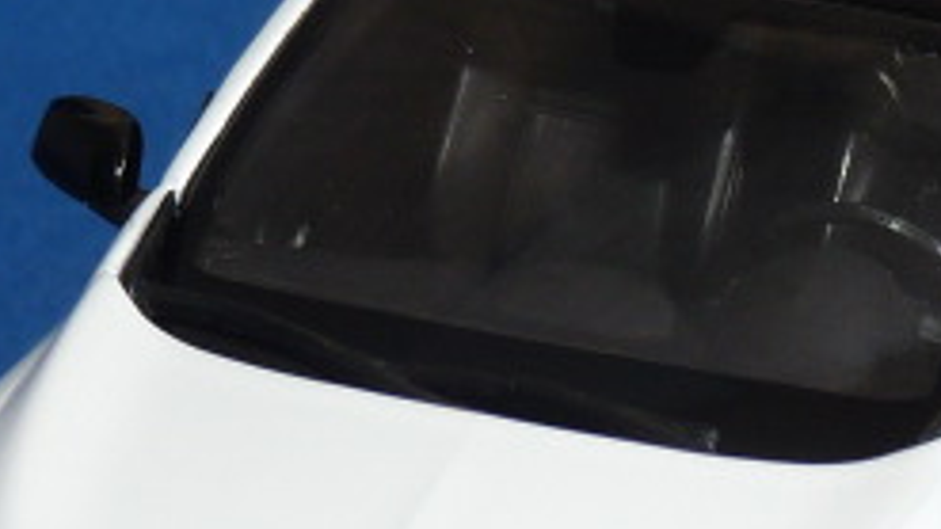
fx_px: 8110
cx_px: 629
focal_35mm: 325
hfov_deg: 6.6
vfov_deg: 3.7
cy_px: 392
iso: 100
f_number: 4
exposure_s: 1/30
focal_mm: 11.5
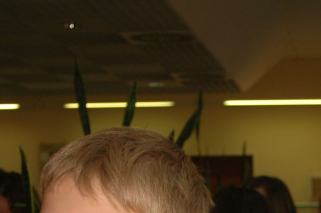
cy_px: 338
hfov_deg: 16.9
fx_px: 1024
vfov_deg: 11.3
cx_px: 397
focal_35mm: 115
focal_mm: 24
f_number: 4
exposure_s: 1/60
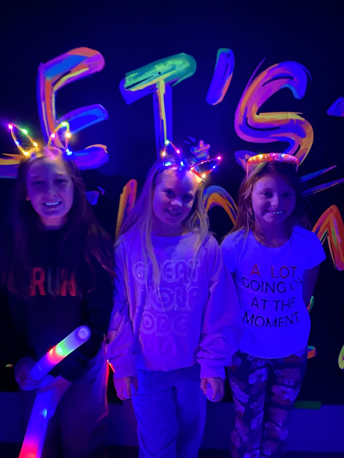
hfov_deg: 53.1
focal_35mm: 26
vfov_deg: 67.3
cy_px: 229
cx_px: 172
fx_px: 345
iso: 1600
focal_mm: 4.25
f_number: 1.8
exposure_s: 1/8
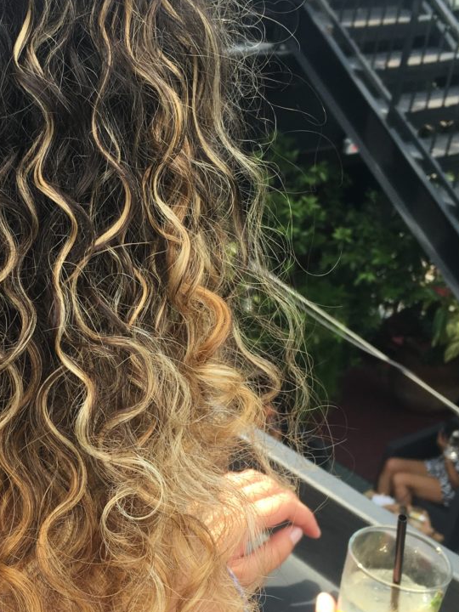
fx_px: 1025
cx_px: 74
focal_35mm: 58
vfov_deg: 33.2
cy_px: 351
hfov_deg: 24.7
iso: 25
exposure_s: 1/269
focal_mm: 4.15
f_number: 2.2
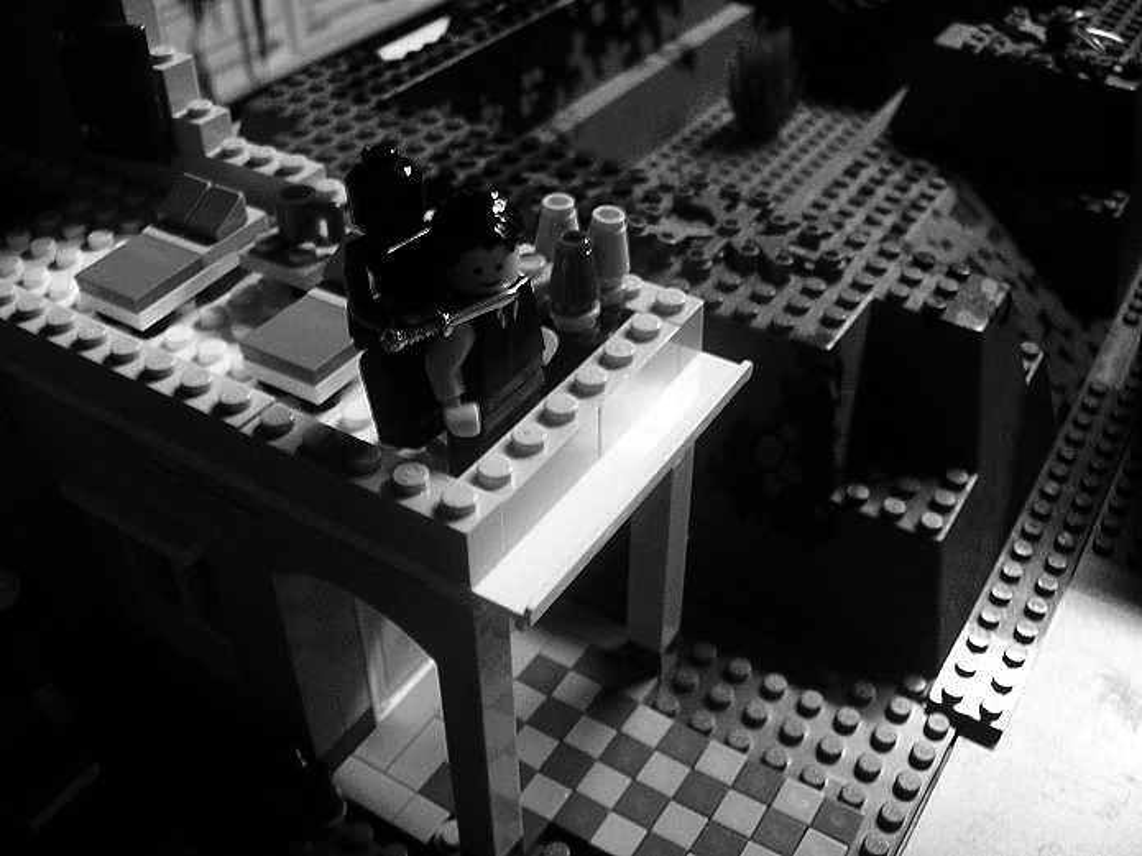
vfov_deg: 39.6
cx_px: 571
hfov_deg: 51.4
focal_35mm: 36
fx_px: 1187
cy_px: 428
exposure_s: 1/8
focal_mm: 6
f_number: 2.7
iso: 160
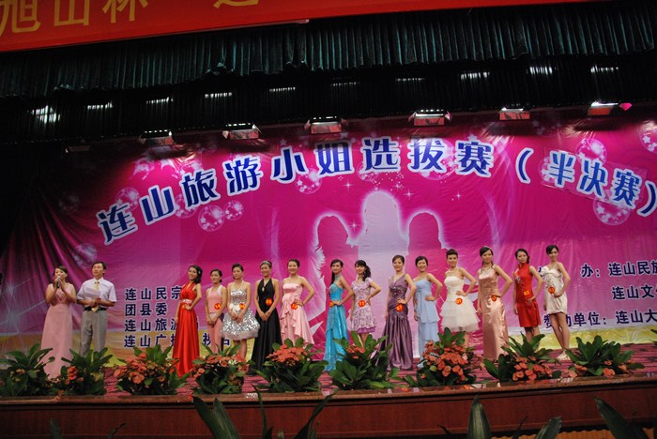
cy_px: 220
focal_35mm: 27
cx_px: 328
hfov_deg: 67.3
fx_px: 493
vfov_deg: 48.0
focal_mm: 18
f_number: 3.5
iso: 800
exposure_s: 1/250
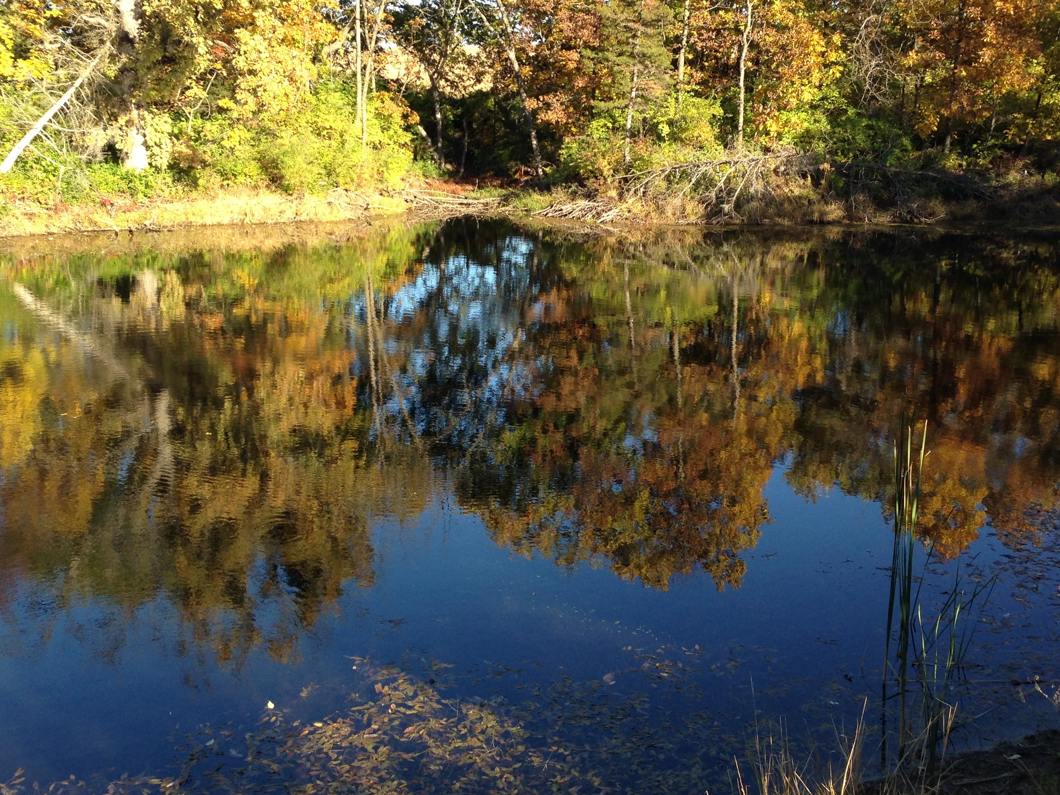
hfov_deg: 43.8
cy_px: 395
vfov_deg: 33.6
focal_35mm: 43
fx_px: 1317
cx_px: 528
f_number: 2.4
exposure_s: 1/364
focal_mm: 4.12
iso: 50
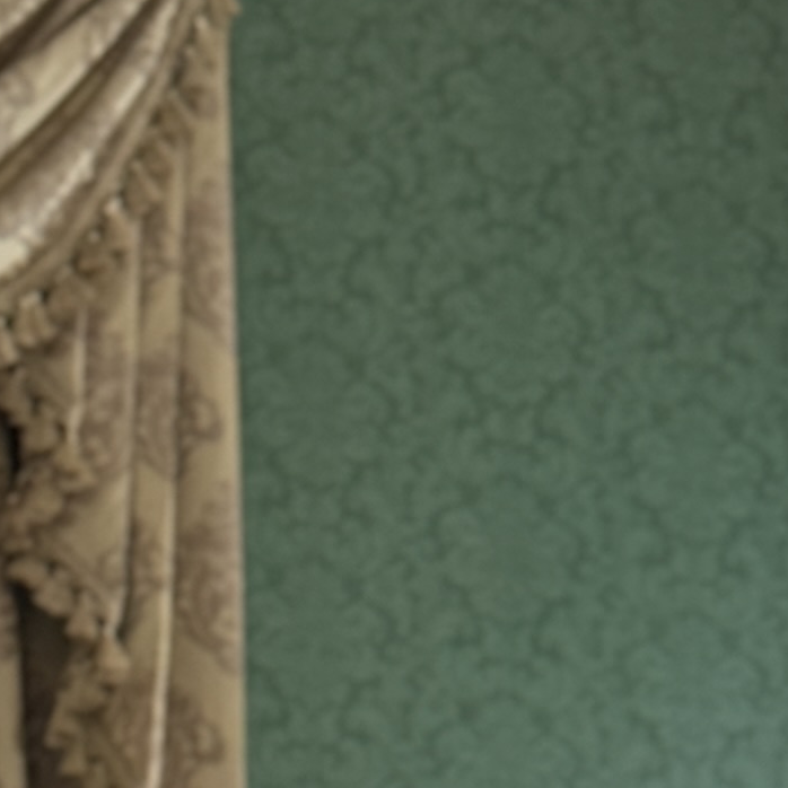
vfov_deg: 6.6
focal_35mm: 245
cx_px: 884
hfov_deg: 7.1
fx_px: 6310
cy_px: 2188
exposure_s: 1/33
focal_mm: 6.76
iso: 200
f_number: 1.78
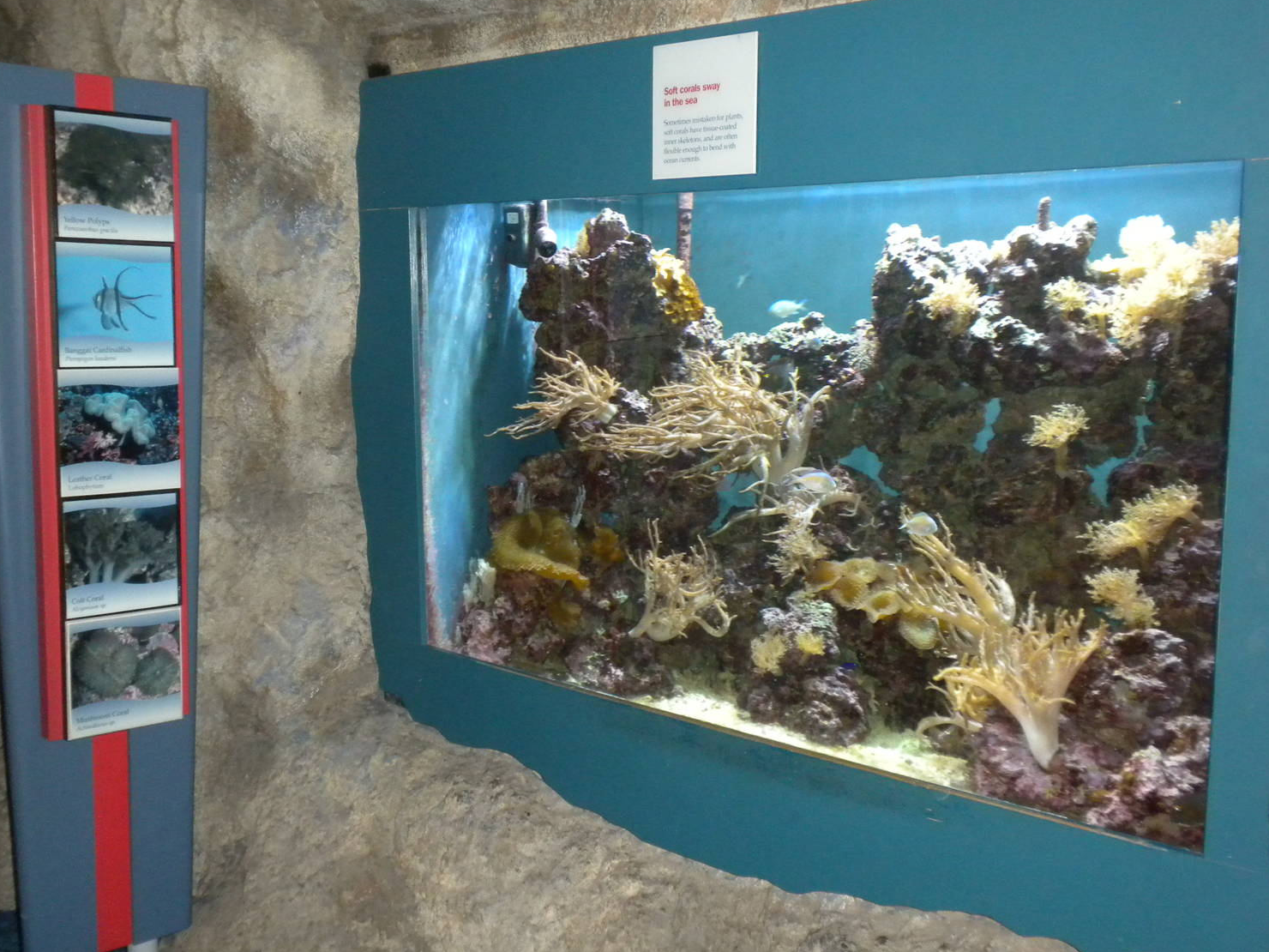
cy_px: 461
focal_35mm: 40
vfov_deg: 36.0
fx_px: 1466
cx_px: 593
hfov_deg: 46.8
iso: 400
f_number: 3.5
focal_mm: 6.6
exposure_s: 1/30
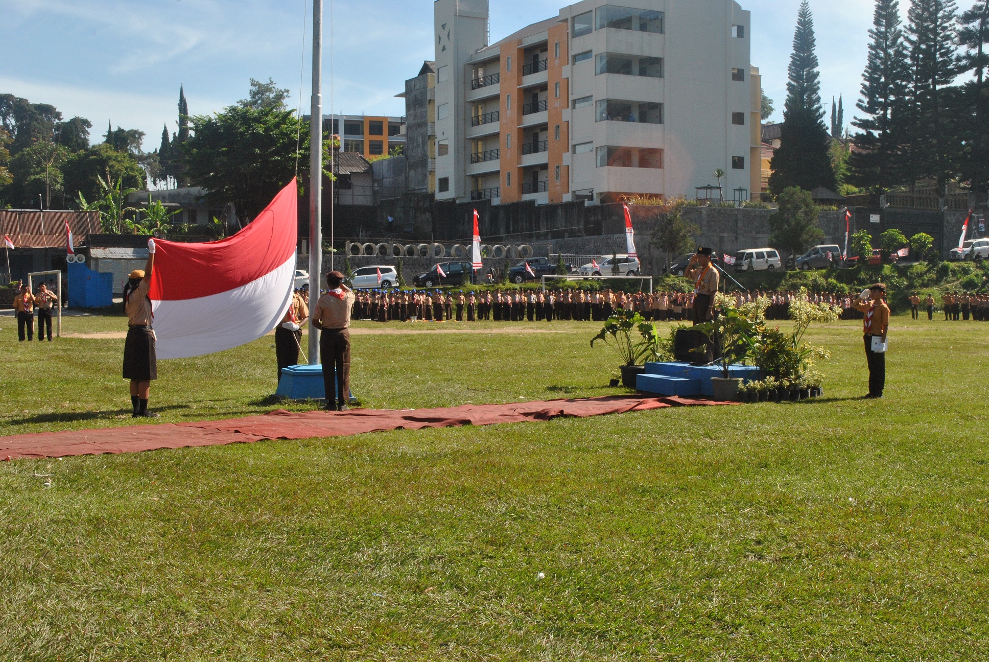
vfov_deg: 26.6
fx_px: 1403
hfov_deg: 38.8
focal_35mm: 51
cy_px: 331
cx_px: 494
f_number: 18
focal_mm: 34
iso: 400
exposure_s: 1/200
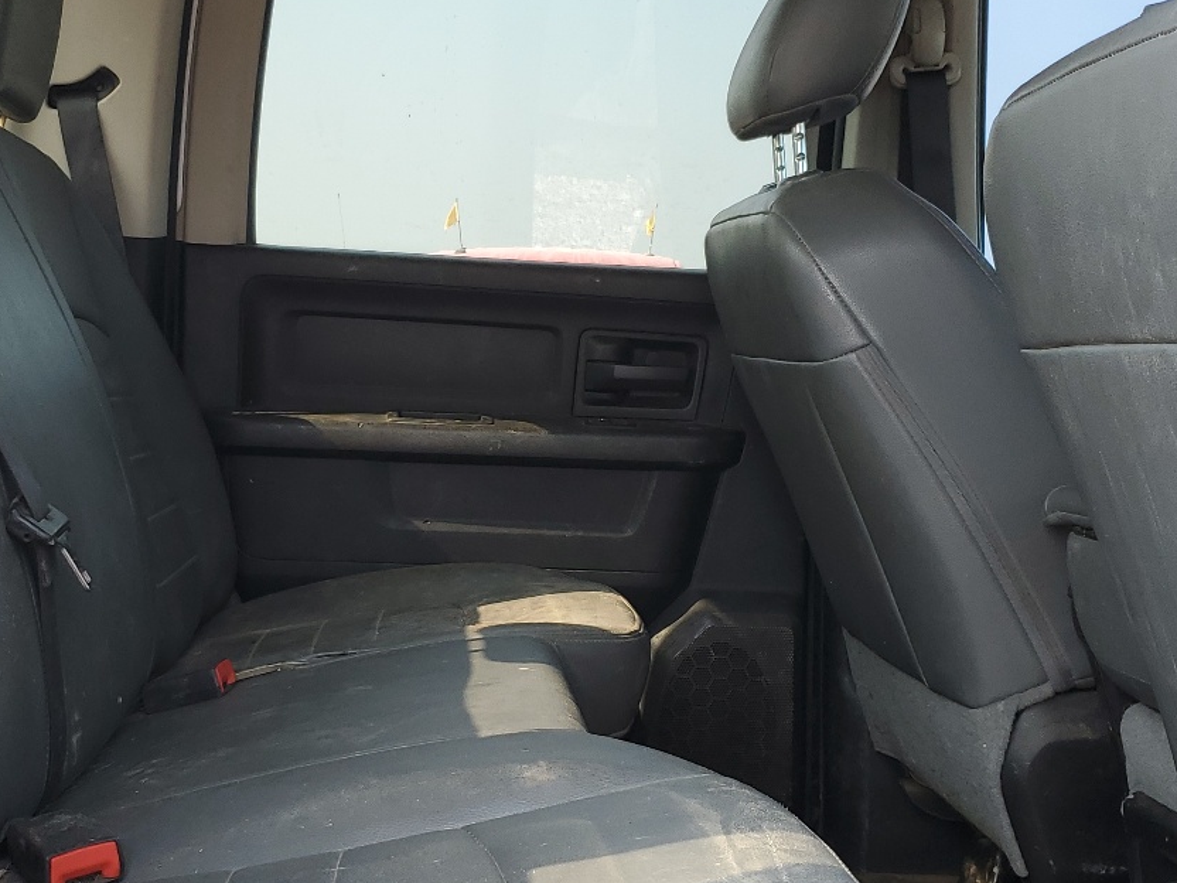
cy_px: 490
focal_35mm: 50
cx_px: 489
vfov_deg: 29.1
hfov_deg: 38.1
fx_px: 1700
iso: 50
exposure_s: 1/323
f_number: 1.5
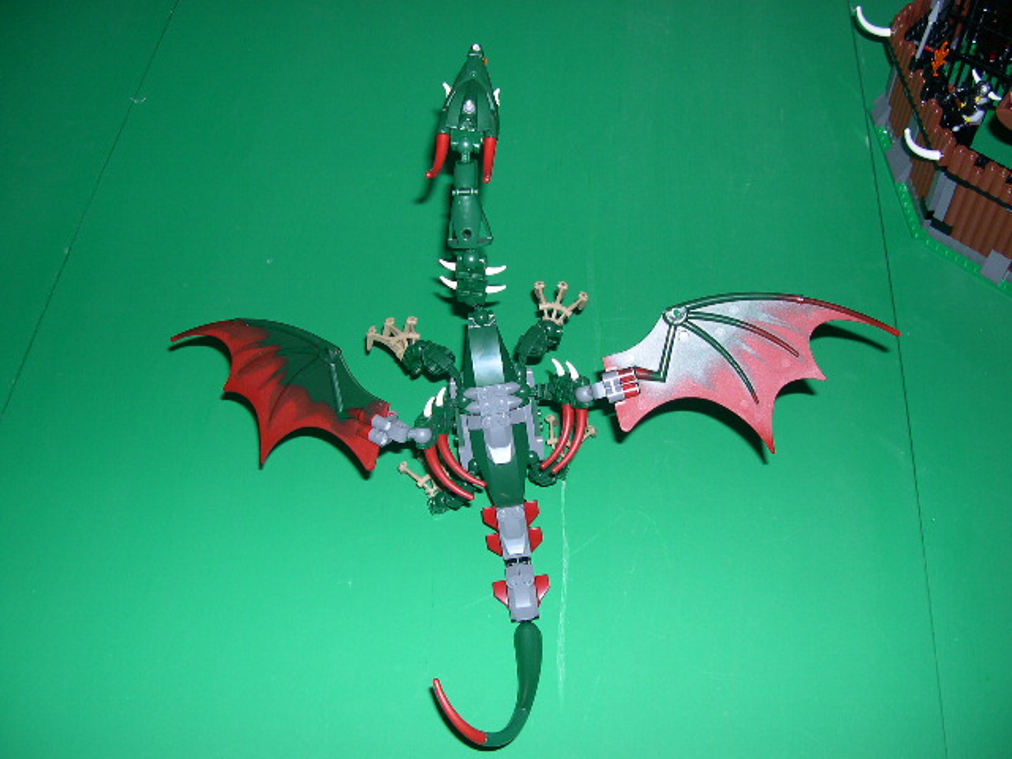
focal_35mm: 38
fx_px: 1111
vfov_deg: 37.7
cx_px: 506
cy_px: 380
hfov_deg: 49.0
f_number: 2.8
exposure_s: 1/60
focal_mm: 8
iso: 100
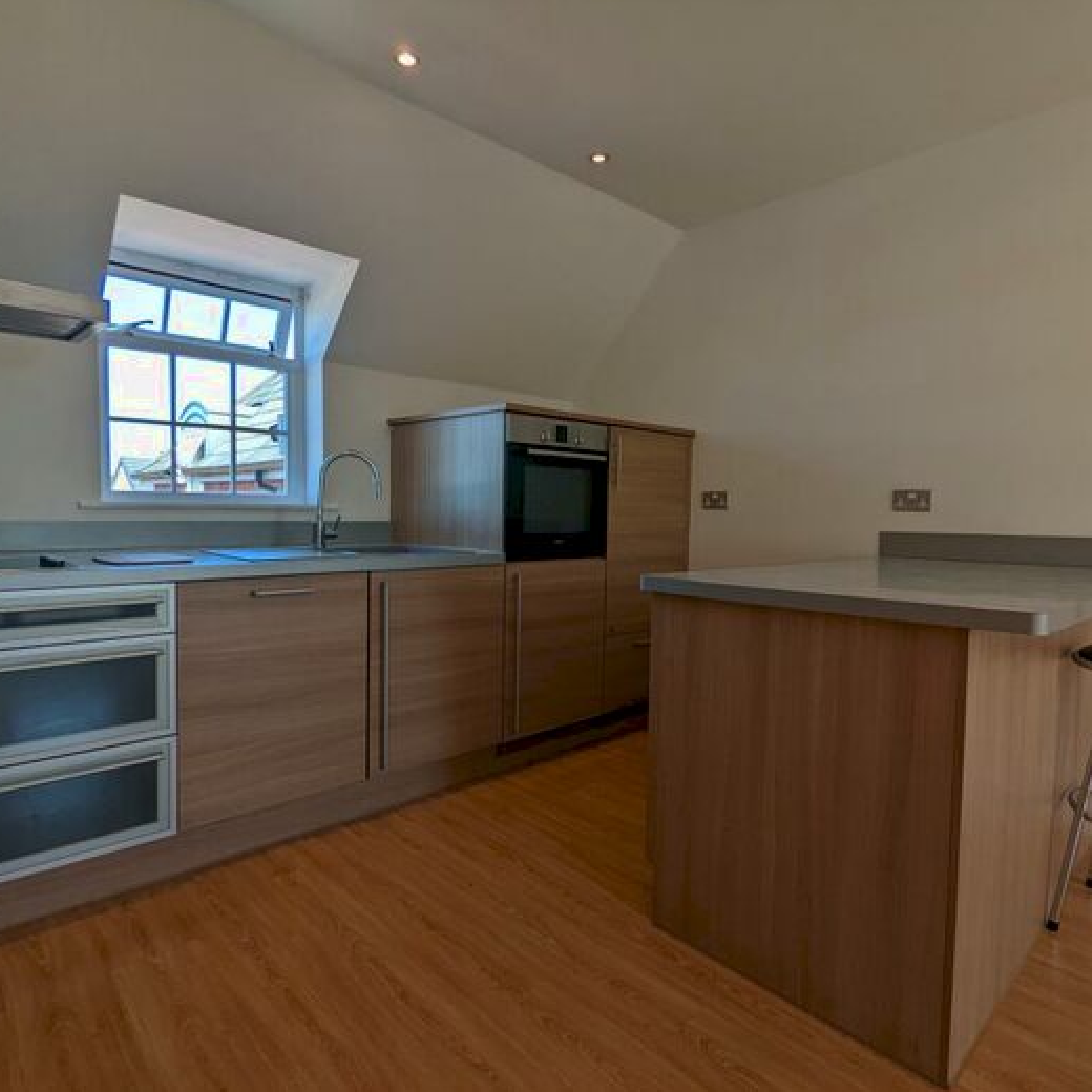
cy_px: 545
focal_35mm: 19
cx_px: 549
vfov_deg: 77.7
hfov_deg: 77.7
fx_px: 678
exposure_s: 1/209
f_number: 2.2
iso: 51
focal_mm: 2.35
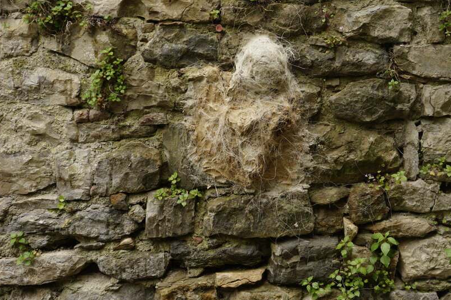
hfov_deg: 42.7
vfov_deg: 29.1
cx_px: 256
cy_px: 115
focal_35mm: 46
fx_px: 576
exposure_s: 1/80
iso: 640
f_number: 5.6
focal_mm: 31
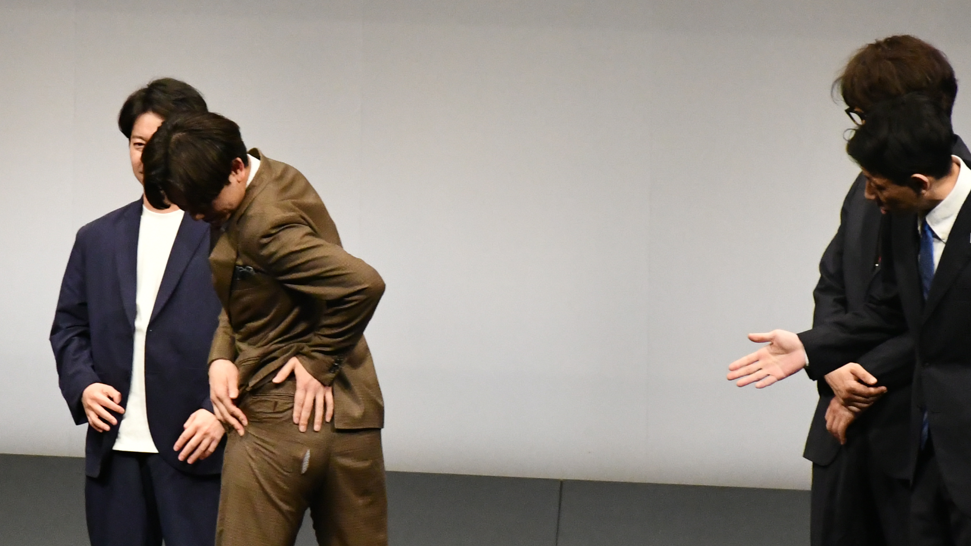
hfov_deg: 6.7
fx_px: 8290
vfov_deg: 3.8
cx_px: 337
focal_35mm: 322
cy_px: 256
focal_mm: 100
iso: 4500
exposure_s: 1/640
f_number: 6.3
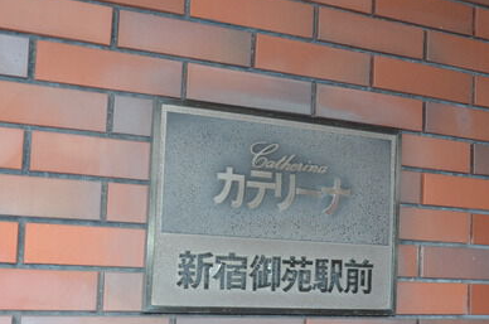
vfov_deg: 26.2
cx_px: 256
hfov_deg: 38.9
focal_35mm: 51
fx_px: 691
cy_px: 223
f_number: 3.8
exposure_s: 1/60
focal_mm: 22
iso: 1600
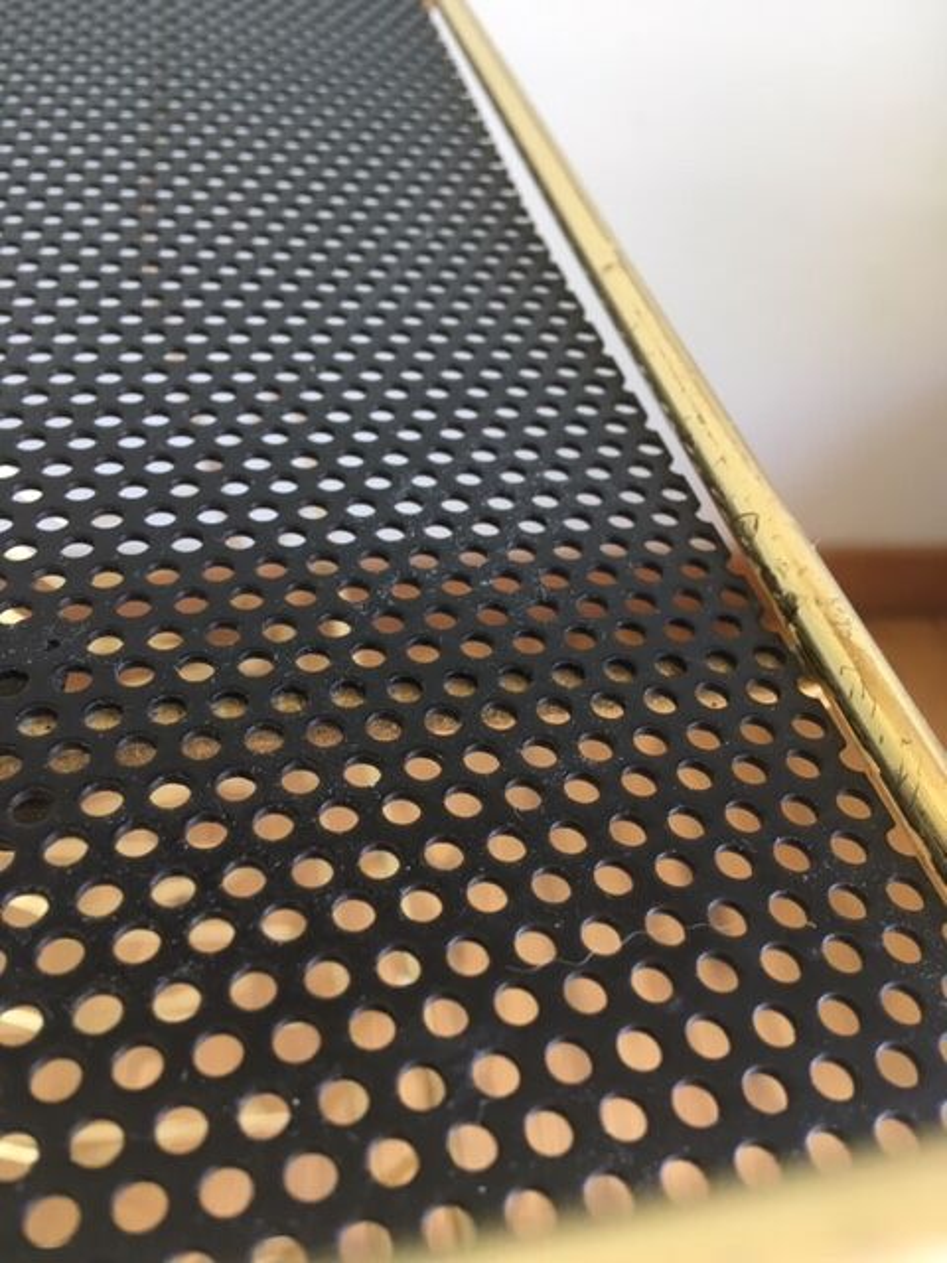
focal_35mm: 29
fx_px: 1058
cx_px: 474
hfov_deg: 48.2
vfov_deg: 61.7
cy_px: 632
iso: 80
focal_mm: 4.15
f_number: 2.2
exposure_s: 1/33
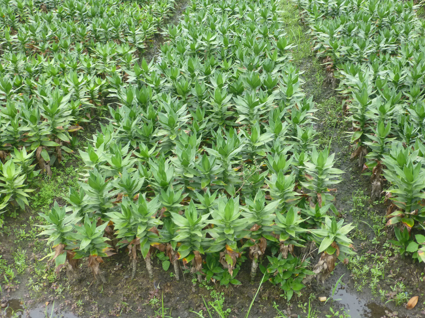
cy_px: 159
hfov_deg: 43.9
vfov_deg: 33.6
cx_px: 212
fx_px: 528
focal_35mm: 43
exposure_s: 1/60
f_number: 3.9
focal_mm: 7.4
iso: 160
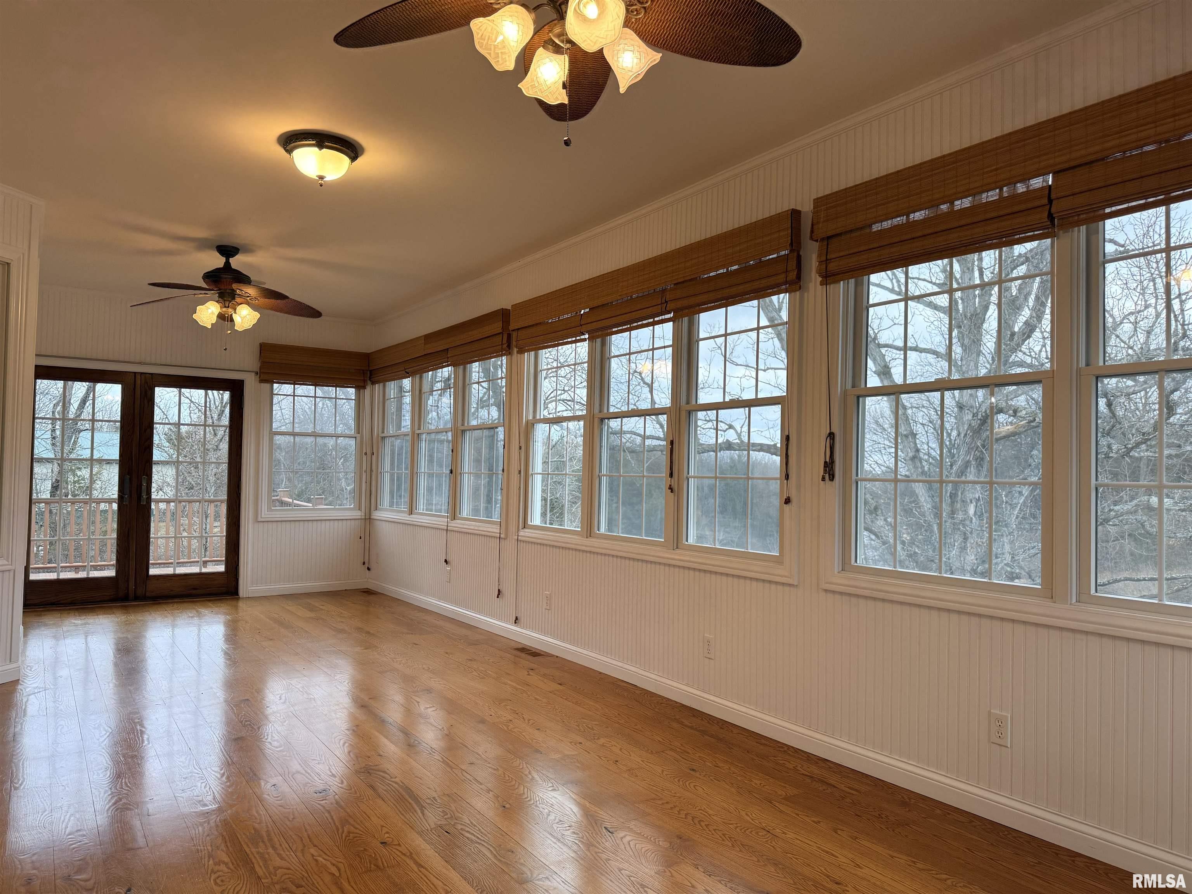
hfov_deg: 71.6
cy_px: 447
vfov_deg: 56.8
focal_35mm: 24
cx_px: 596
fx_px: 826
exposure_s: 1/174
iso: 125
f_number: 1.78
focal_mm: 6.76
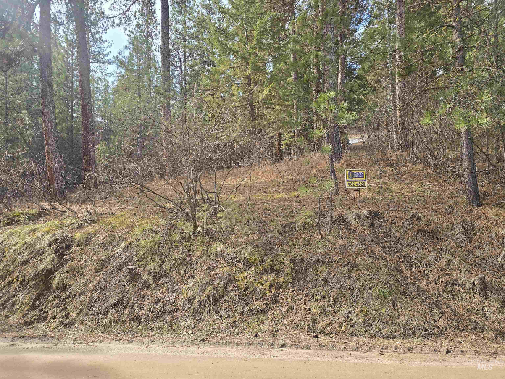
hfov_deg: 73.9
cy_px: 190
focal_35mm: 23
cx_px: 252
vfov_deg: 58.9
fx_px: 336
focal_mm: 6.3
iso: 16
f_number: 1.7
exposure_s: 1/180
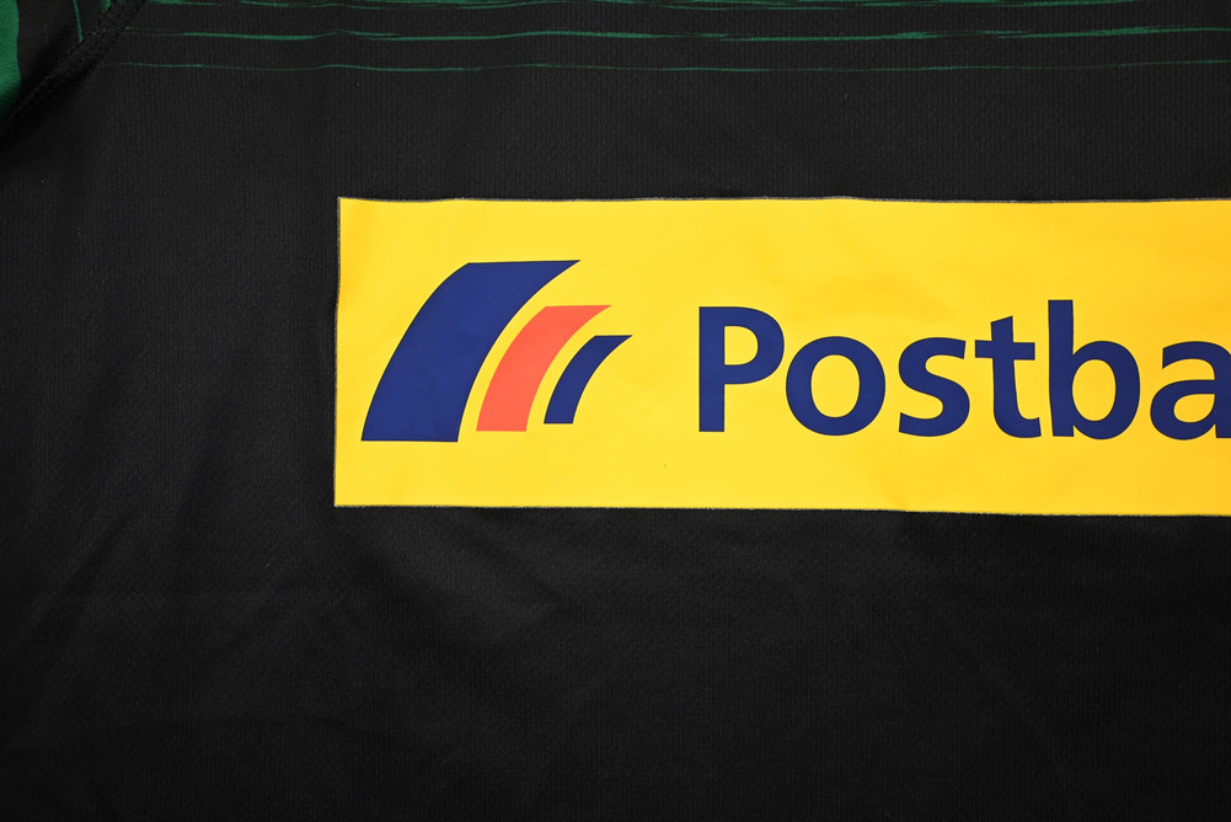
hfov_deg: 58.7
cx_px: 616
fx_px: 1094
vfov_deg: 41.1
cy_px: 411
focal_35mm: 32
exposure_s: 1/100
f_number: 4.8
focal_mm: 32
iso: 200
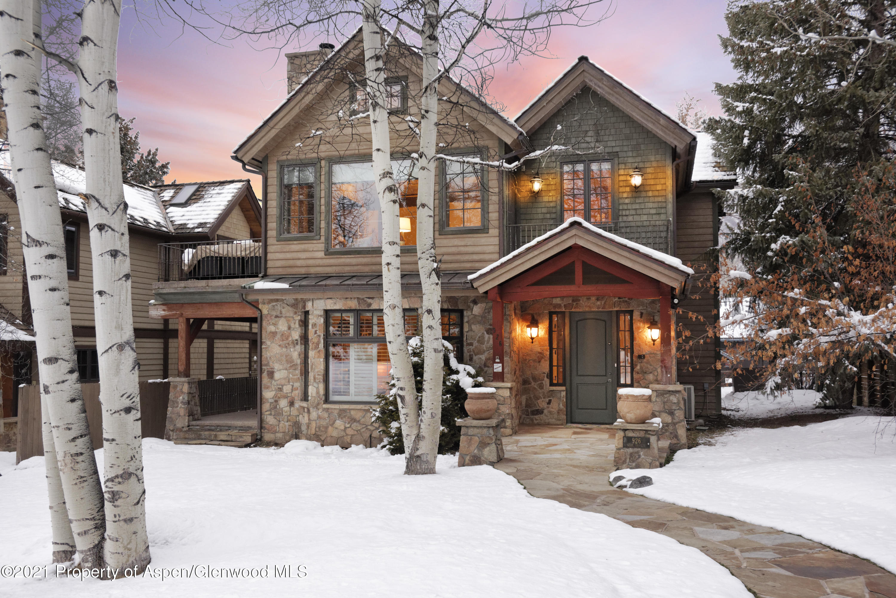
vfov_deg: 43.6
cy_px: 299
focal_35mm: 30
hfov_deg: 61.9
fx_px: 747
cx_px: 448
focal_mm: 30
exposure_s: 1/60
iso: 2500
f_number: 7.1
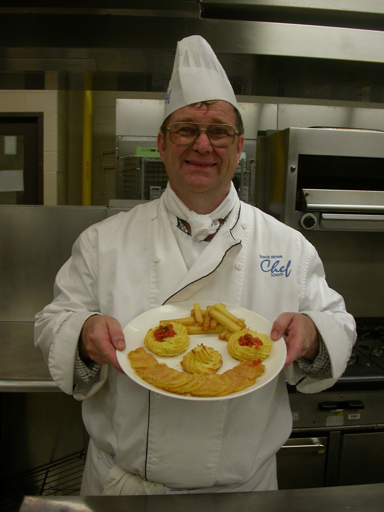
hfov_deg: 37.7
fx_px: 562
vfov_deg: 49.0
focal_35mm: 38
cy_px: 256
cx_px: 192
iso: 100
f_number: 2.6
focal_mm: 7.85
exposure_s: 1/38.8
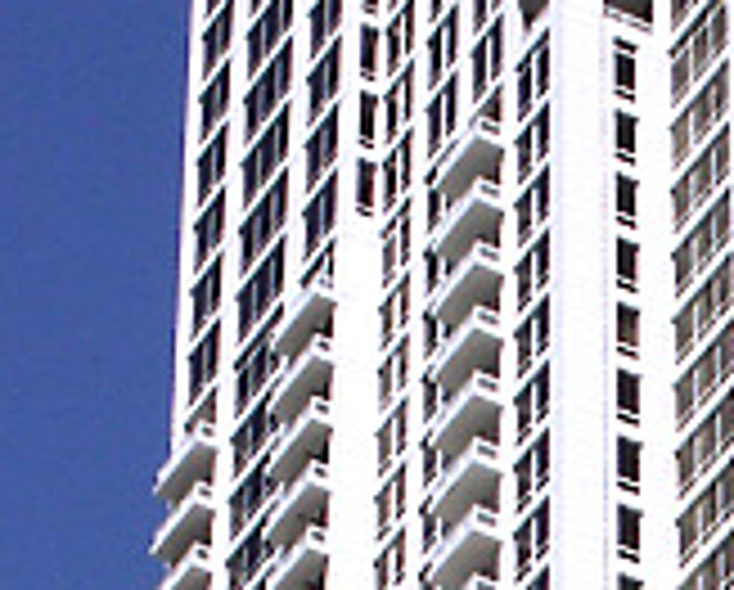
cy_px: 1189
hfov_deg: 7.6
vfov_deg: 6.0
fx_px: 5506
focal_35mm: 253
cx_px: 745
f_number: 8
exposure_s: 1/500
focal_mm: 9.73
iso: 64
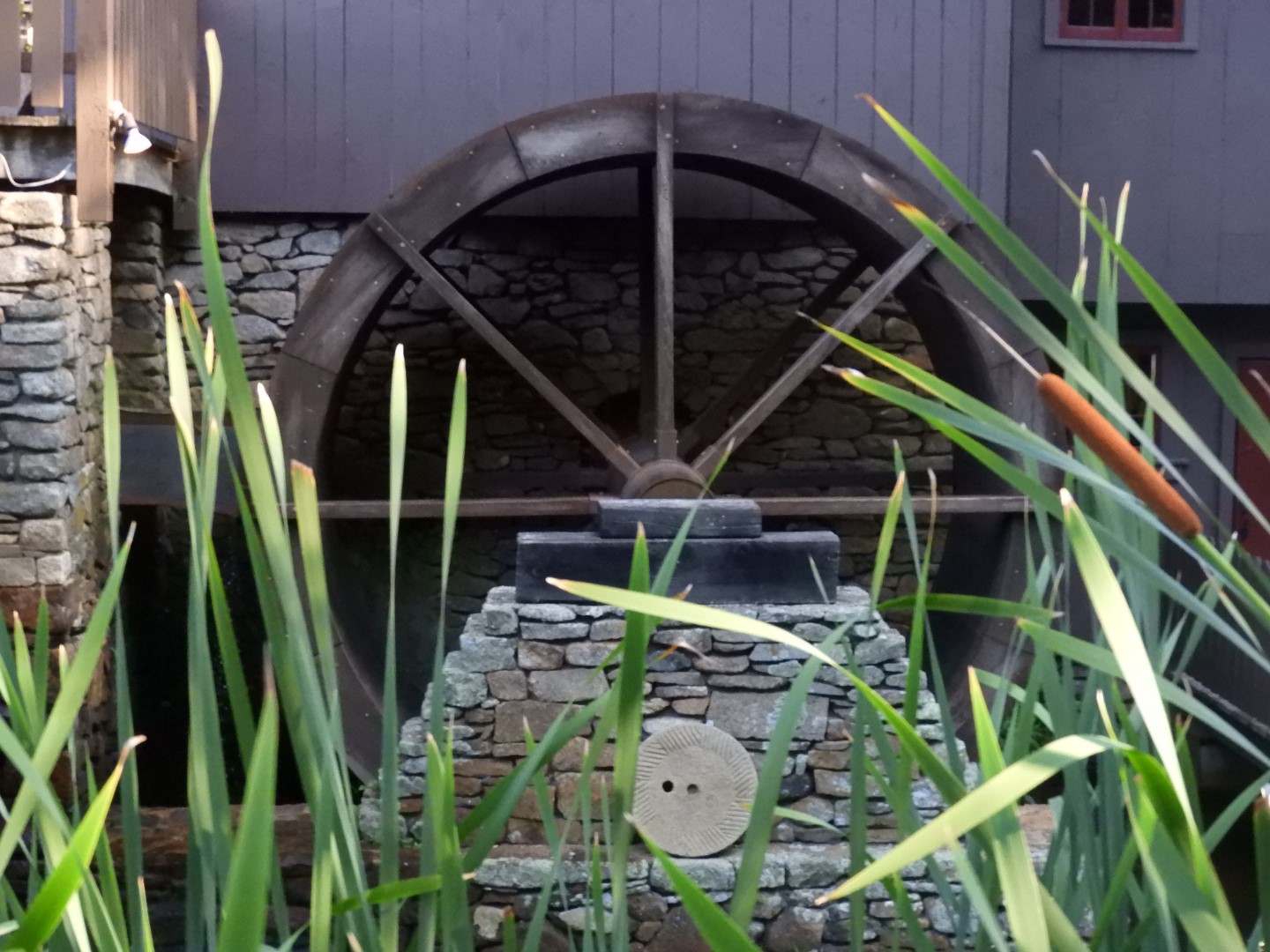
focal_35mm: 65
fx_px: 2385
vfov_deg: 22.6
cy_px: 476
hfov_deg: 29.8
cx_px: 635
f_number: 4.2
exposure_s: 1/640
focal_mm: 11.6
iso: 1600
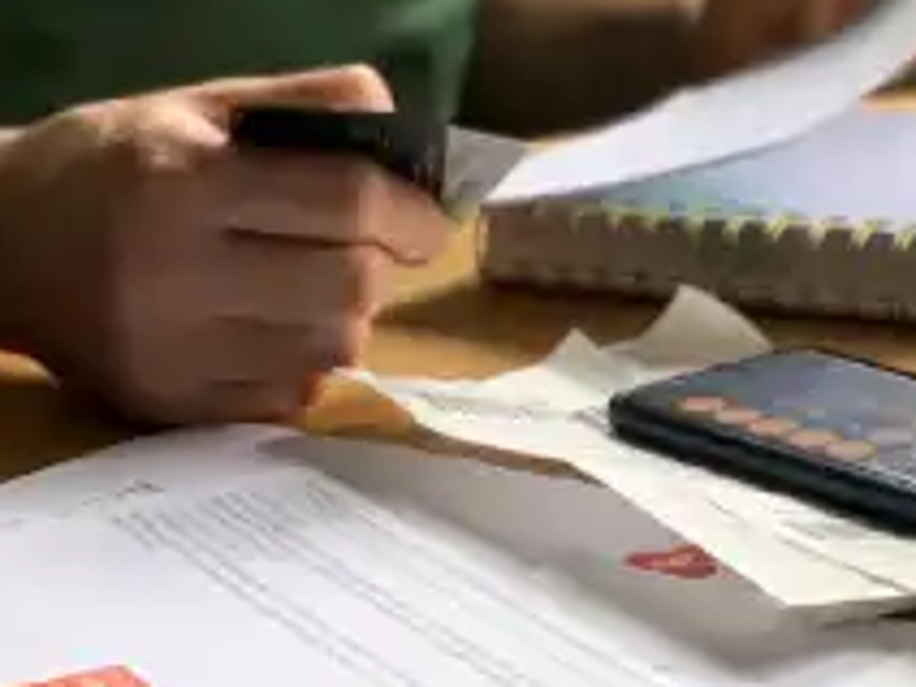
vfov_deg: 10.1
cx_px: 825
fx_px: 3890
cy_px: 99
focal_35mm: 147
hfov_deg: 13.3
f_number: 2.4
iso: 100
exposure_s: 1/75
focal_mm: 6
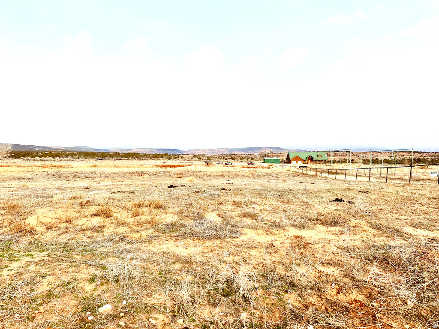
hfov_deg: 71.6
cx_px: 220
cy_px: 164
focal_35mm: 24
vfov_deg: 56.8
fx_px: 304
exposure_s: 1/4762
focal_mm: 6.86
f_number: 1.78
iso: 80
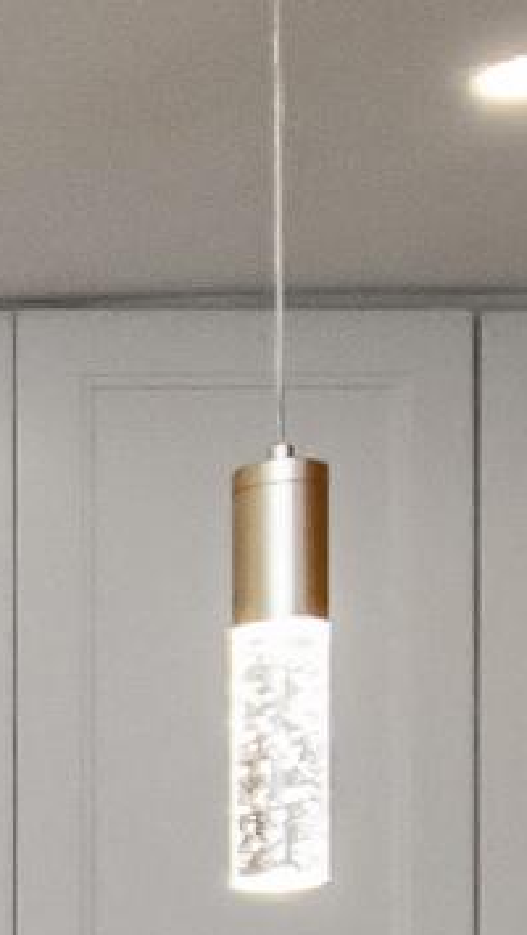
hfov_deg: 5.7
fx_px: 4278
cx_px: -1801
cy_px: 1748
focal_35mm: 172
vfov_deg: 11.5
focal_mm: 13
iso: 1100
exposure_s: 1/200
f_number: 5
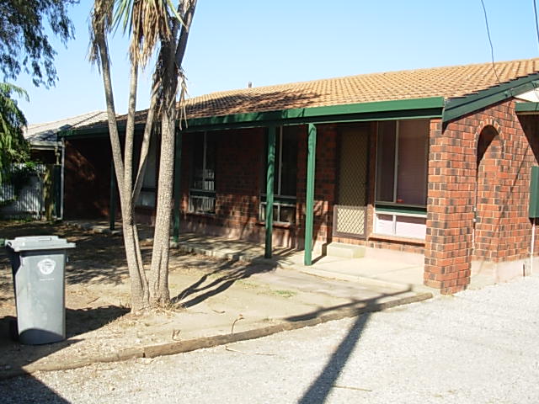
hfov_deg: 49.0
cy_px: 202
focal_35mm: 38
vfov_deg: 37.7
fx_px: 592
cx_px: 270
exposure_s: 1/683
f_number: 2.9
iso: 50
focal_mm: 6.3
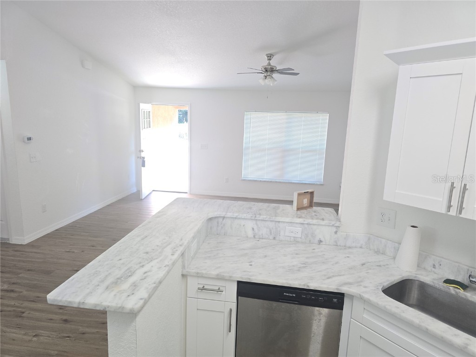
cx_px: 238
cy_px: 178
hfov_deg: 73.9
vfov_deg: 58.9
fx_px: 316
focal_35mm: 23
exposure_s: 1/120
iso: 200
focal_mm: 6.3
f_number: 1.7
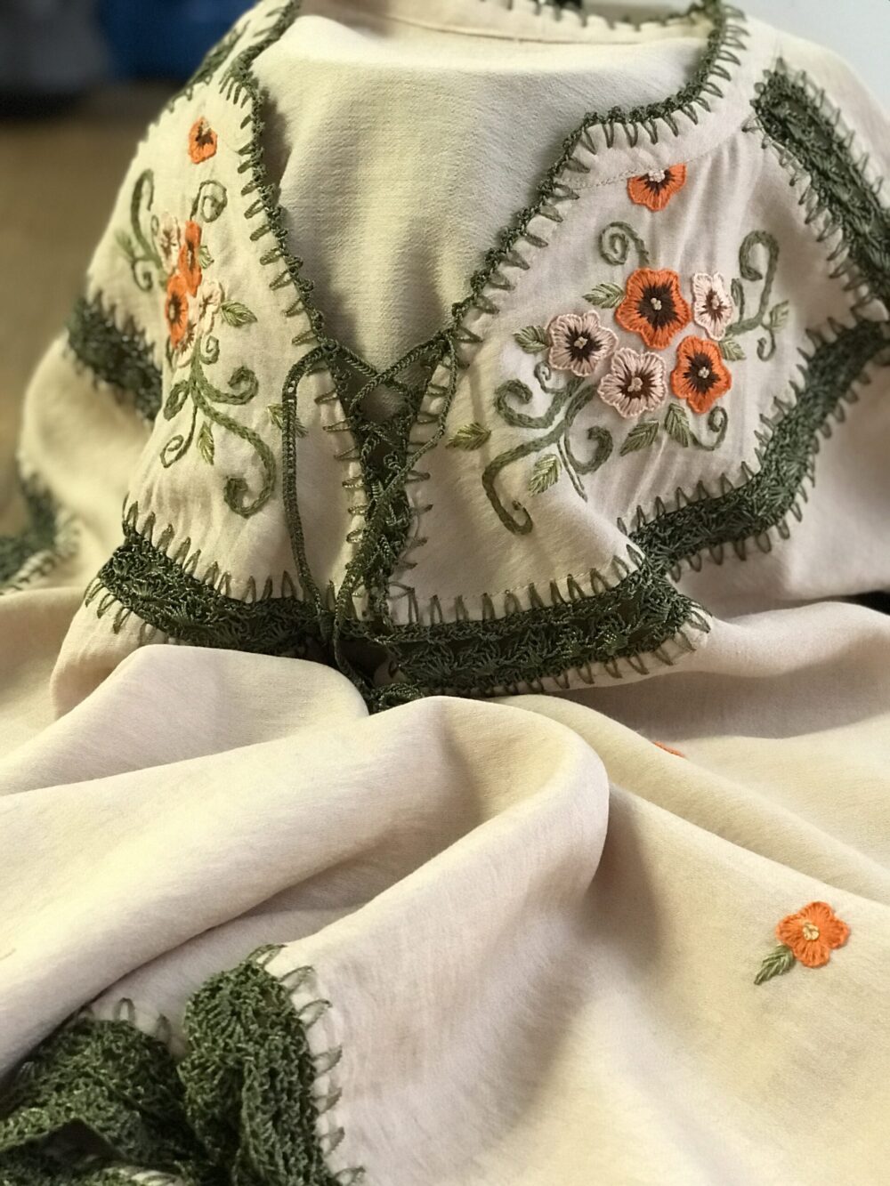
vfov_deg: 33.8
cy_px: 593
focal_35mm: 57
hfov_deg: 25.7
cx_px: 445
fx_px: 1954
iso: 800
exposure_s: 1/50
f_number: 2.8
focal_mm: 6.6
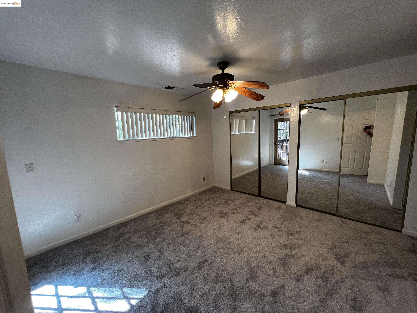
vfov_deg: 89.9
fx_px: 157
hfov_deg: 106.2
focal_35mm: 13
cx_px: 208
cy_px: 156
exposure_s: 1/120
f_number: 1.8
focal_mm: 1.57
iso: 160
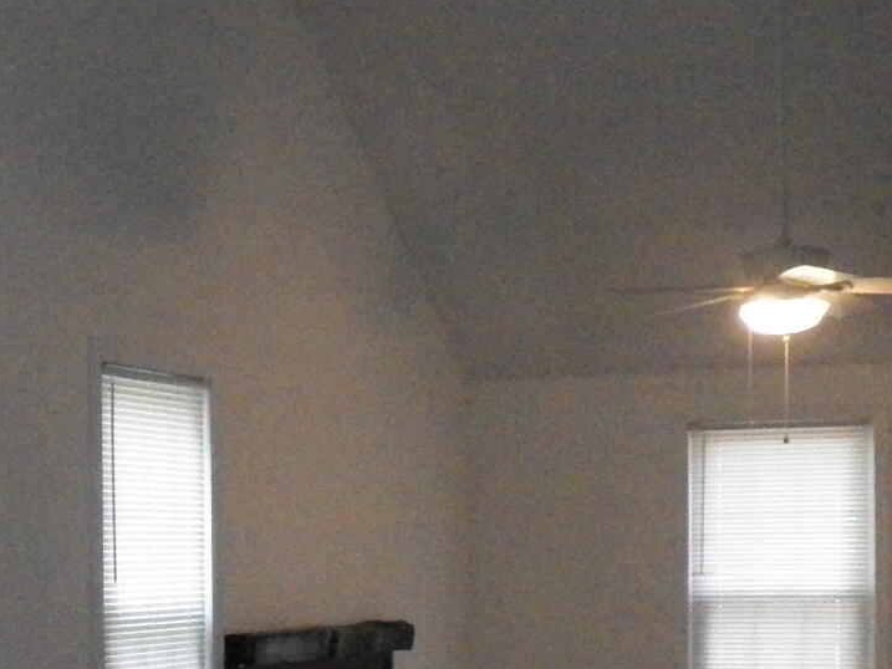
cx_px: 37
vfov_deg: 18.1
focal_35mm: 80
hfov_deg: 23.6
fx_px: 2062
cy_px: 613
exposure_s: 1/400
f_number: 2.8
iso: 1600
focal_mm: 4.9
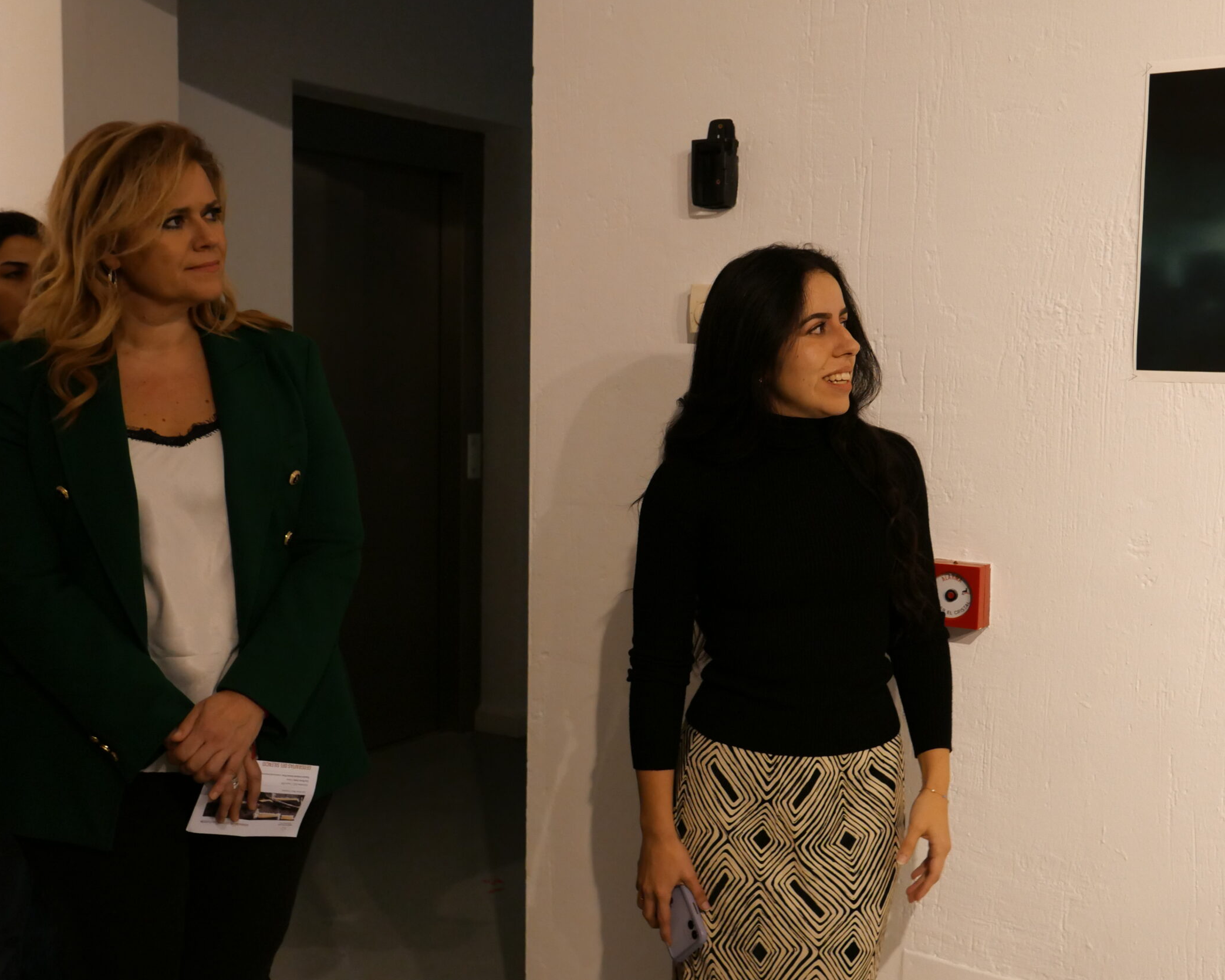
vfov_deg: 39.2
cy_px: 489
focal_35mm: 38
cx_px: 730
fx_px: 1378
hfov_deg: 47.7
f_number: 3.5
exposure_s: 1/125
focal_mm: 15.1
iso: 1600
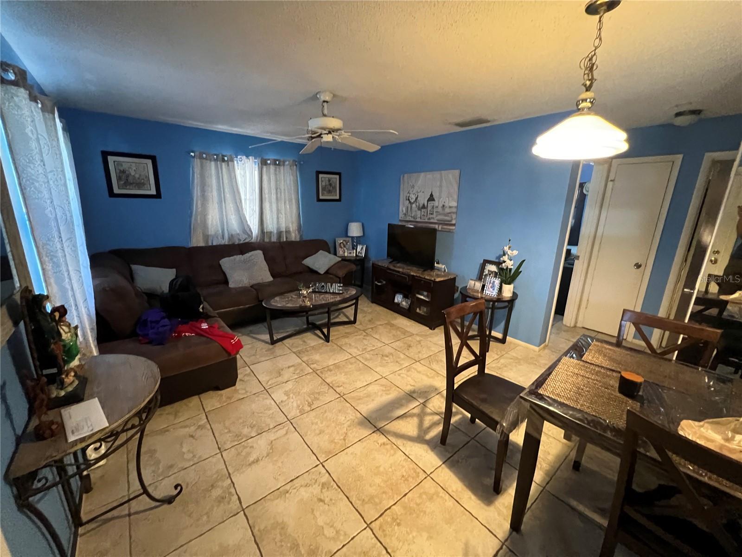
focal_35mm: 13
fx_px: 279
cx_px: 371
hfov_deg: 106.2
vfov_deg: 89.9
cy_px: 278
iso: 1000
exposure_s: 1/40
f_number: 1.8
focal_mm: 1.57
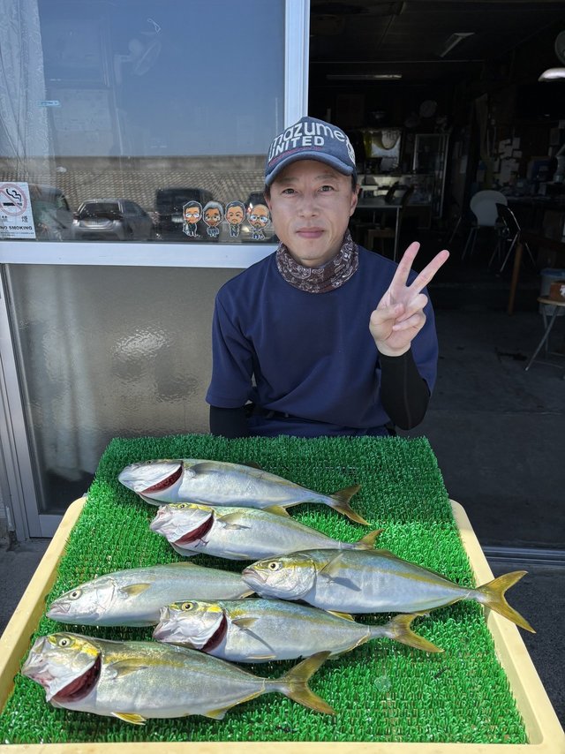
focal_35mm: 26
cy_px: 377
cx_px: 282
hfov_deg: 53.0
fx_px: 566
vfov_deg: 67.3
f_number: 1.6
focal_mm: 5.96
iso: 50
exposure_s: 1/1912
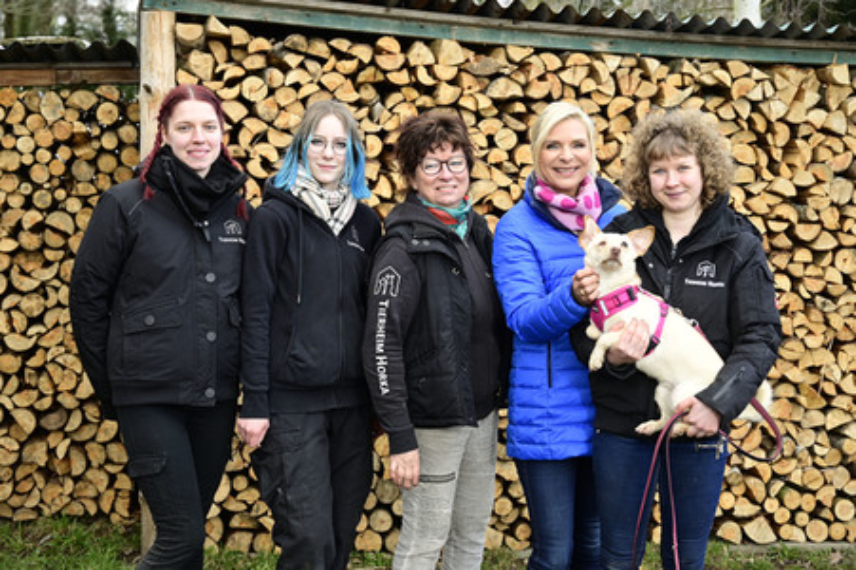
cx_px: 428
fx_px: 1188
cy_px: 285
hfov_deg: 39.6
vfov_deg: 27.0
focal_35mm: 50
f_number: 4
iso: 250
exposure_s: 1/200
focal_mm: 50
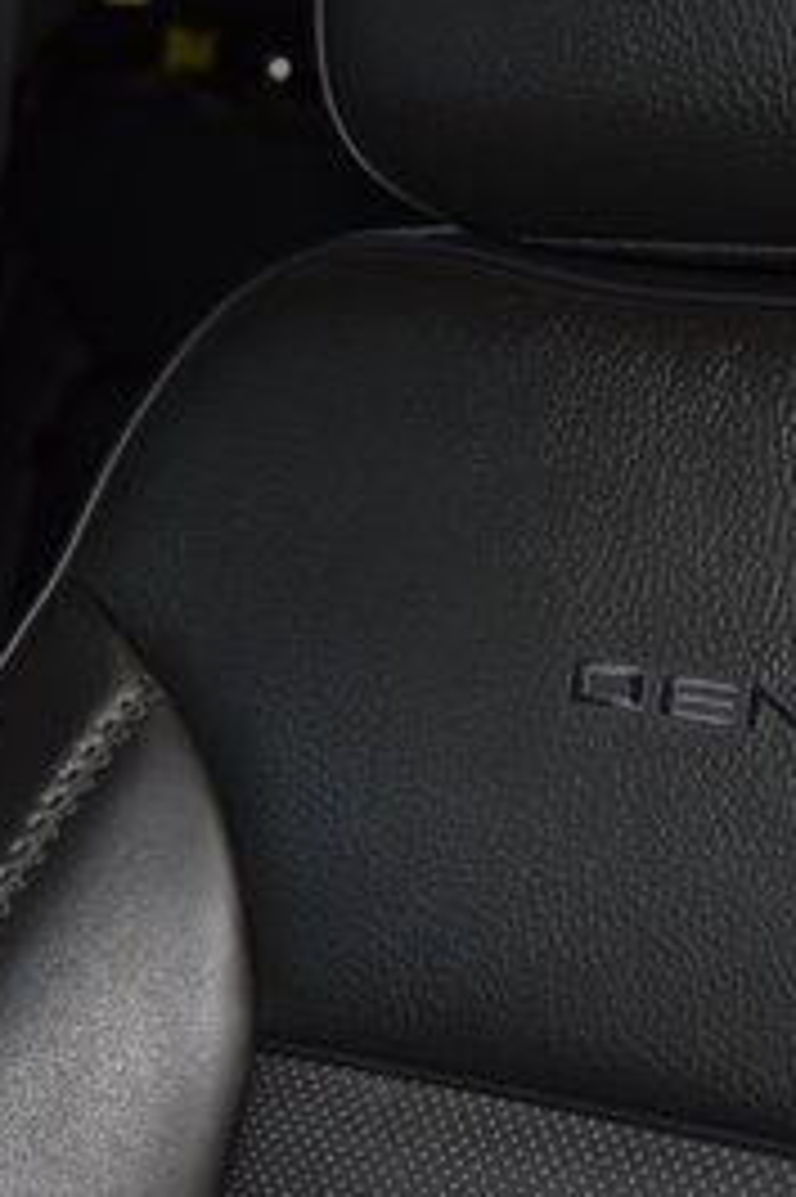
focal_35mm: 90
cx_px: 904
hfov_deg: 14.7
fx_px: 2995
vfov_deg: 22.4
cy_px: 304
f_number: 3.8
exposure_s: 1/125
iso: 1800
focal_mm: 25
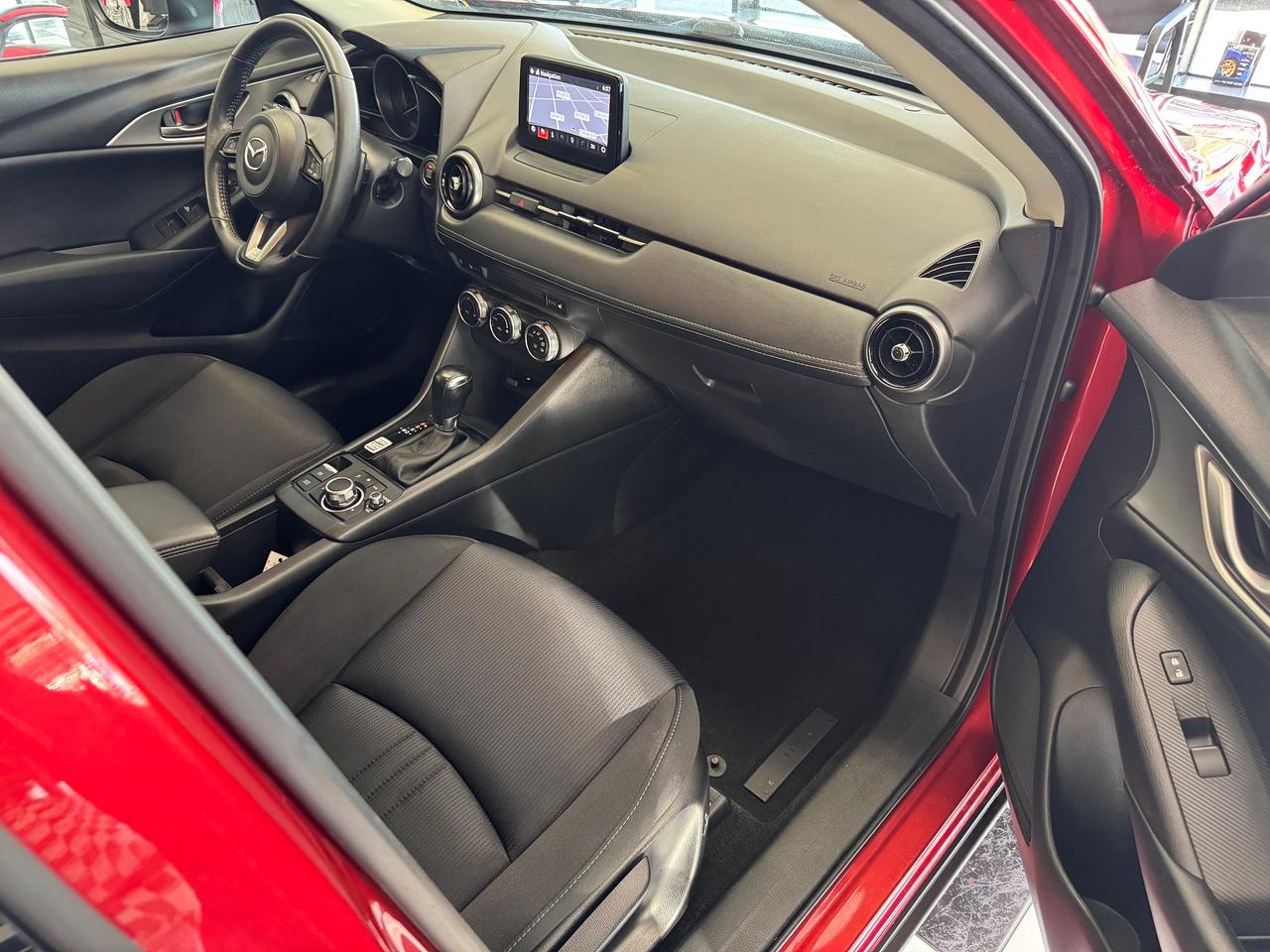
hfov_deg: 71.6
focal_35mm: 24
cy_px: 476
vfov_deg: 56.8
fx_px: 881
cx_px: 635
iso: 500
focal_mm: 6.76
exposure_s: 1/60
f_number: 1.78
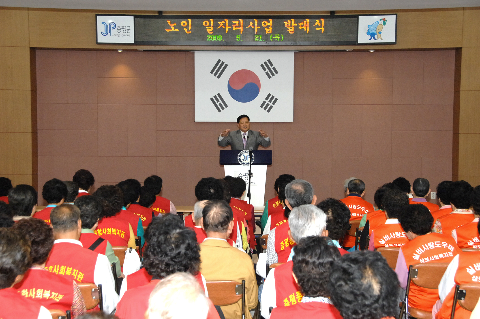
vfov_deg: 22.6
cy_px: 160
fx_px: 799
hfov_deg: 33.4
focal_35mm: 60
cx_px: 240
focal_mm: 40
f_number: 6.7
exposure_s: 1/60
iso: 800
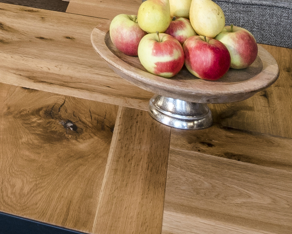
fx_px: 933
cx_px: -193
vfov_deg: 12.2
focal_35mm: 108
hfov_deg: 15.8
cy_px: -267
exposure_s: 1.3
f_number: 13
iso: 160
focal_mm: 15
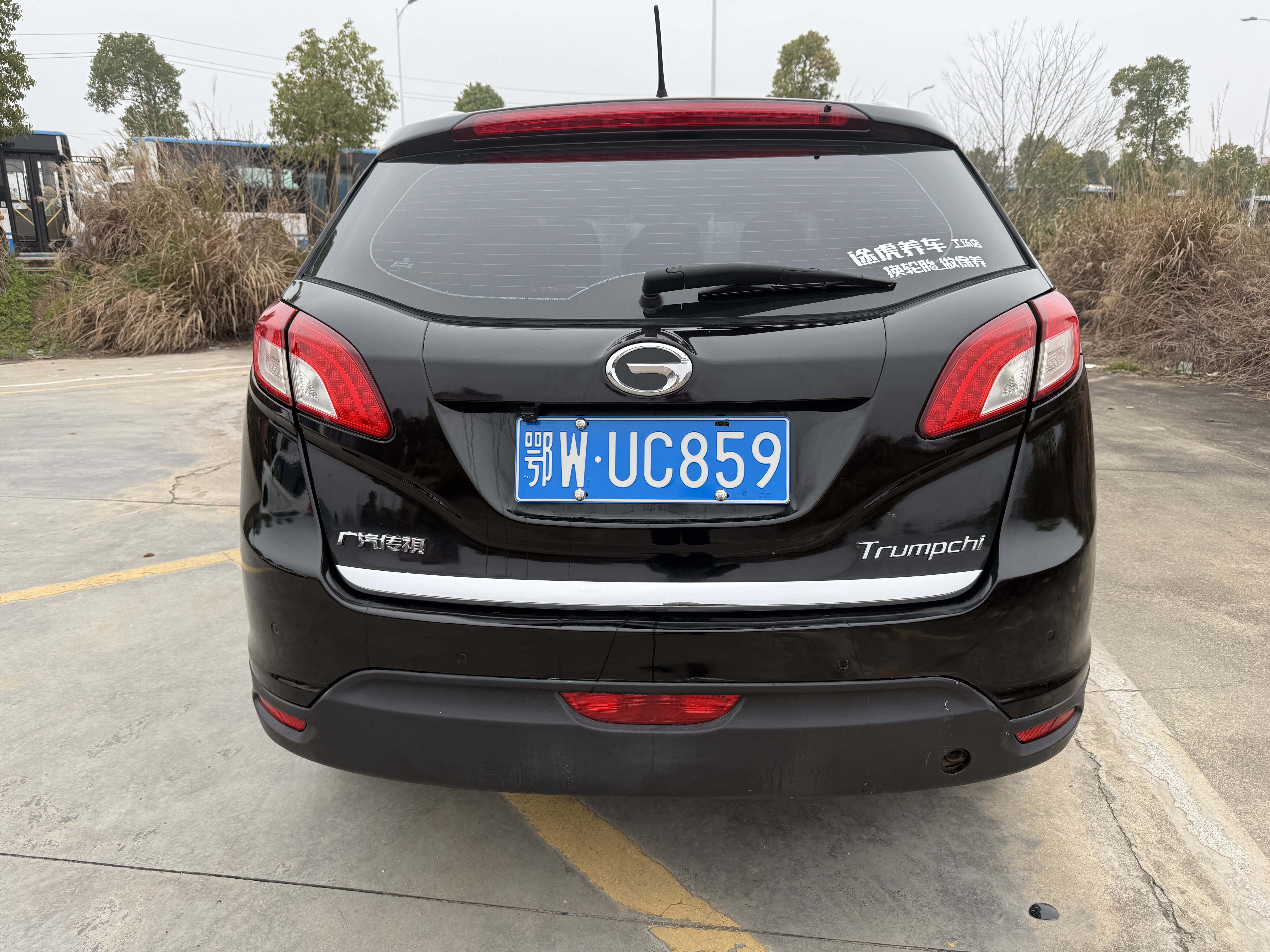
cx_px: 635
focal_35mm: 24
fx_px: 881
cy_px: 476
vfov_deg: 56.8
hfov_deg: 71.6
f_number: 1.78
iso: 80
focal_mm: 6.76
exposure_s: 1/325
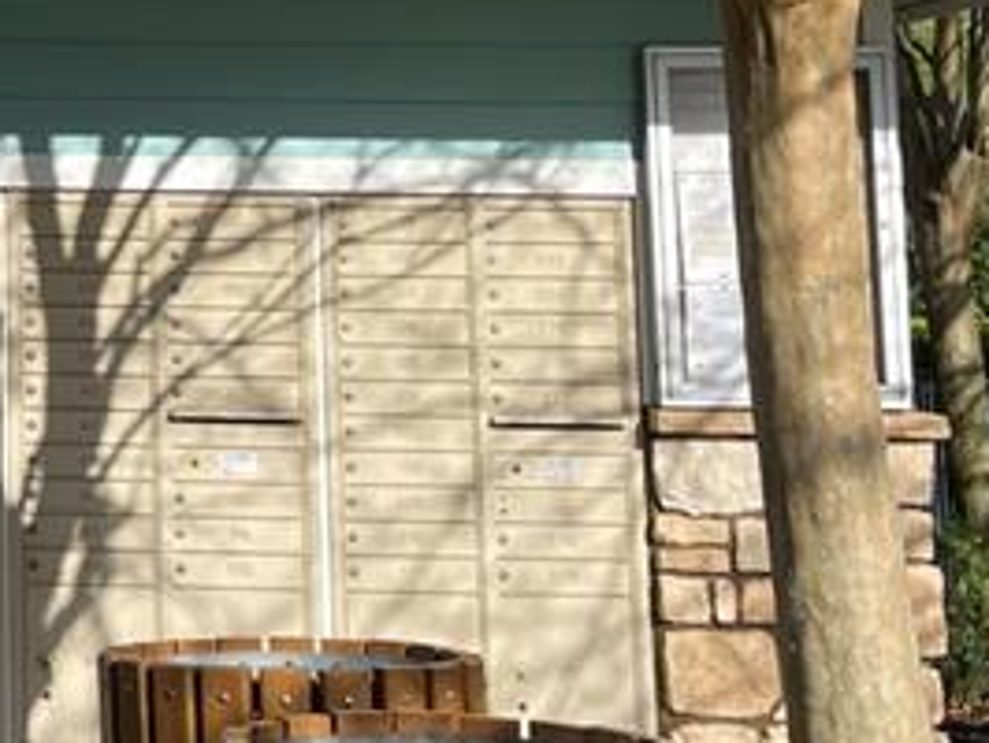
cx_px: -428
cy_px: -22
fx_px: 2860
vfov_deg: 14.5
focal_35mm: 100
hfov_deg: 17.8
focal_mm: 4.2
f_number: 1.6
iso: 32
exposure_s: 1/2618
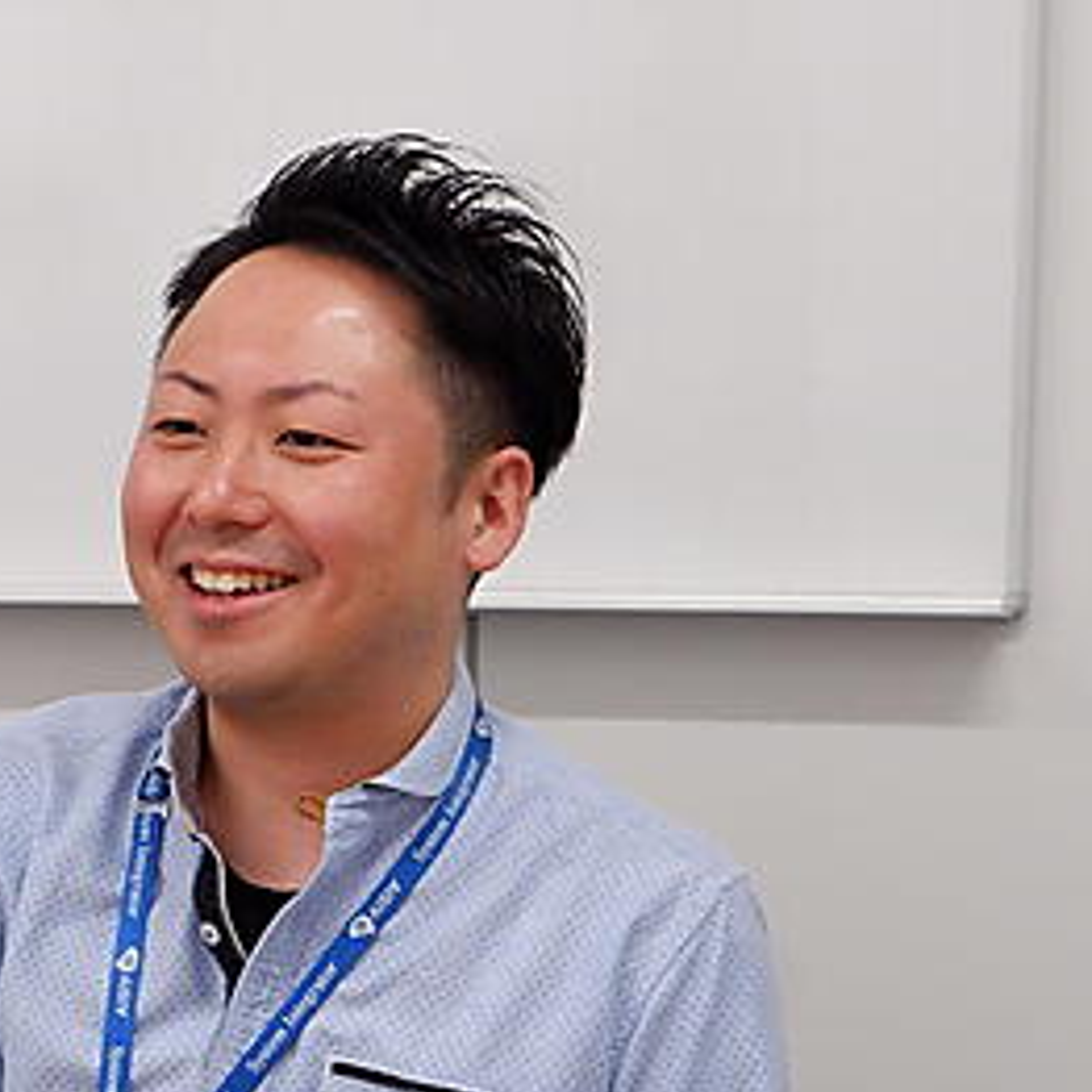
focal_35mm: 111
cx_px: 183
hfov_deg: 15.6
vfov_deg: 15.6
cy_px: 829
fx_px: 3962
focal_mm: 38.5
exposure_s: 1/80
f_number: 5.2
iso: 640
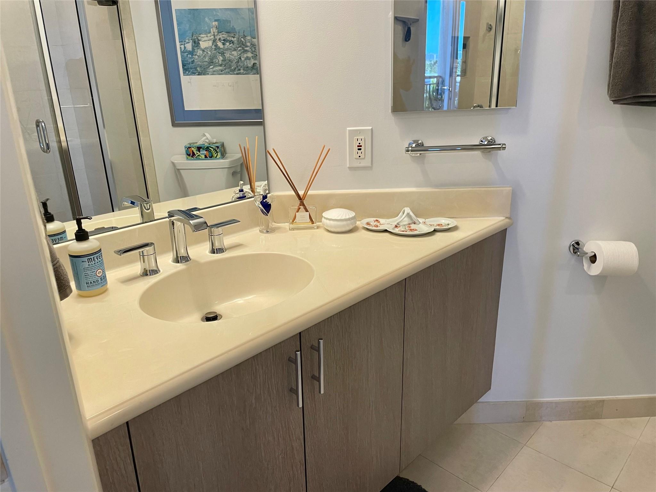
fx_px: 493
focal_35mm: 26
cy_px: 246
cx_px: 328
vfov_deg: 53.1
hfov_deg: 67.3
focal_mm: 4.2
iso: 80
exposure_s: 1/60
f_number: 1.6
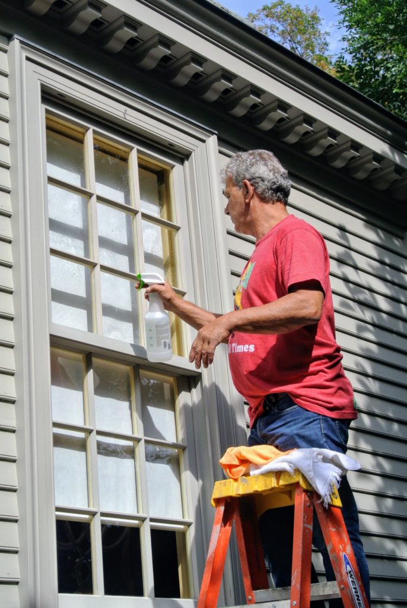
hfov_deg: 21.6
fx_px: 1065
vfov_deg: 31.8
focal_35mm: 63
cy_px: 304
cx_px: 204
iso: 100
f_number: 5
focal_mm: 23.6
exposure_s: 1/320
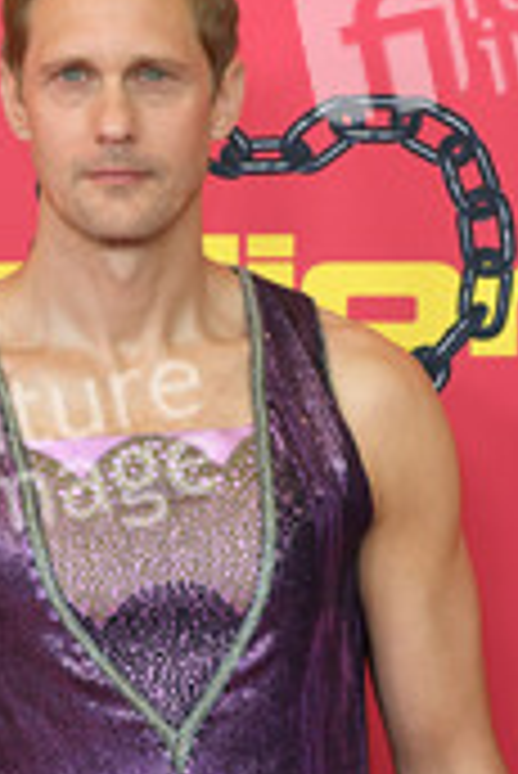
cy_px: 693
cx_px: 117
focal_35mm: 144
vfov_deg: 14.1
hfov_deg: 9.5
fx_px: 3102
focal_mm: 62
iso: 1000
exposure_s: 1/250
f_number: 8
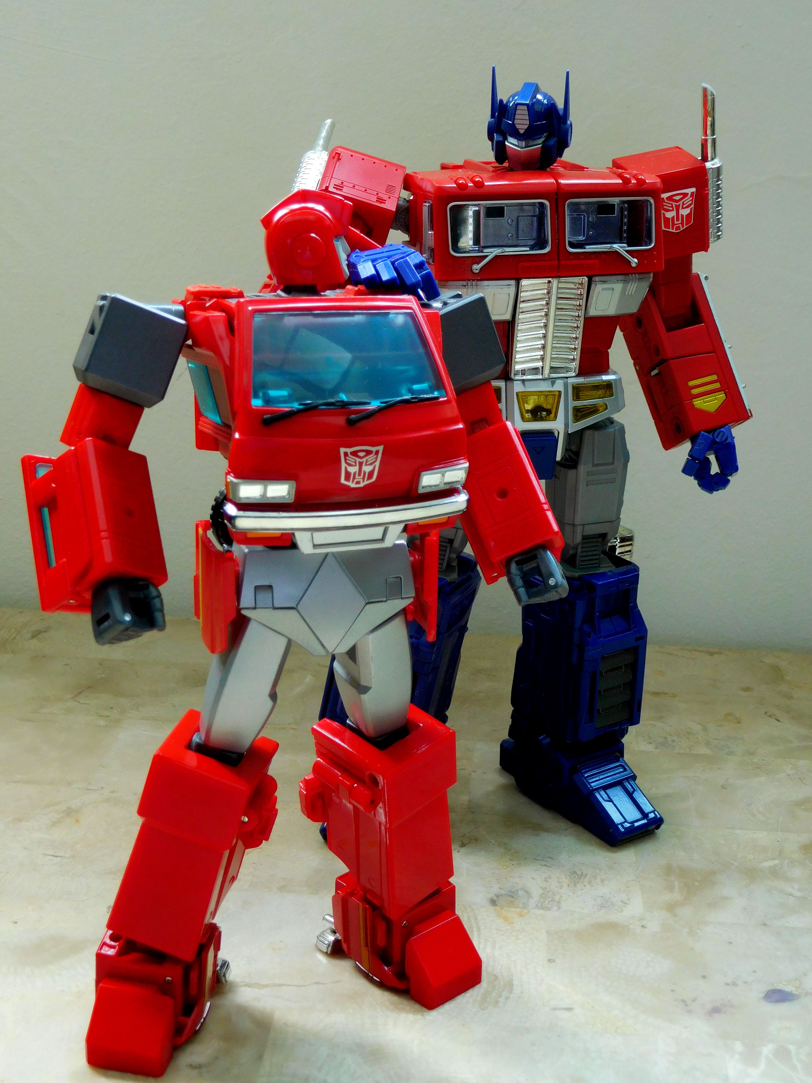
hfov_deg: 32.2
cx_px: 406
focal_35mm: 45
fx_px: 1407
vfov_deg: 42.1
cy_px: 542
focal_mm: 8
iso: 200
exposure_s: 1/25
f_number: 4
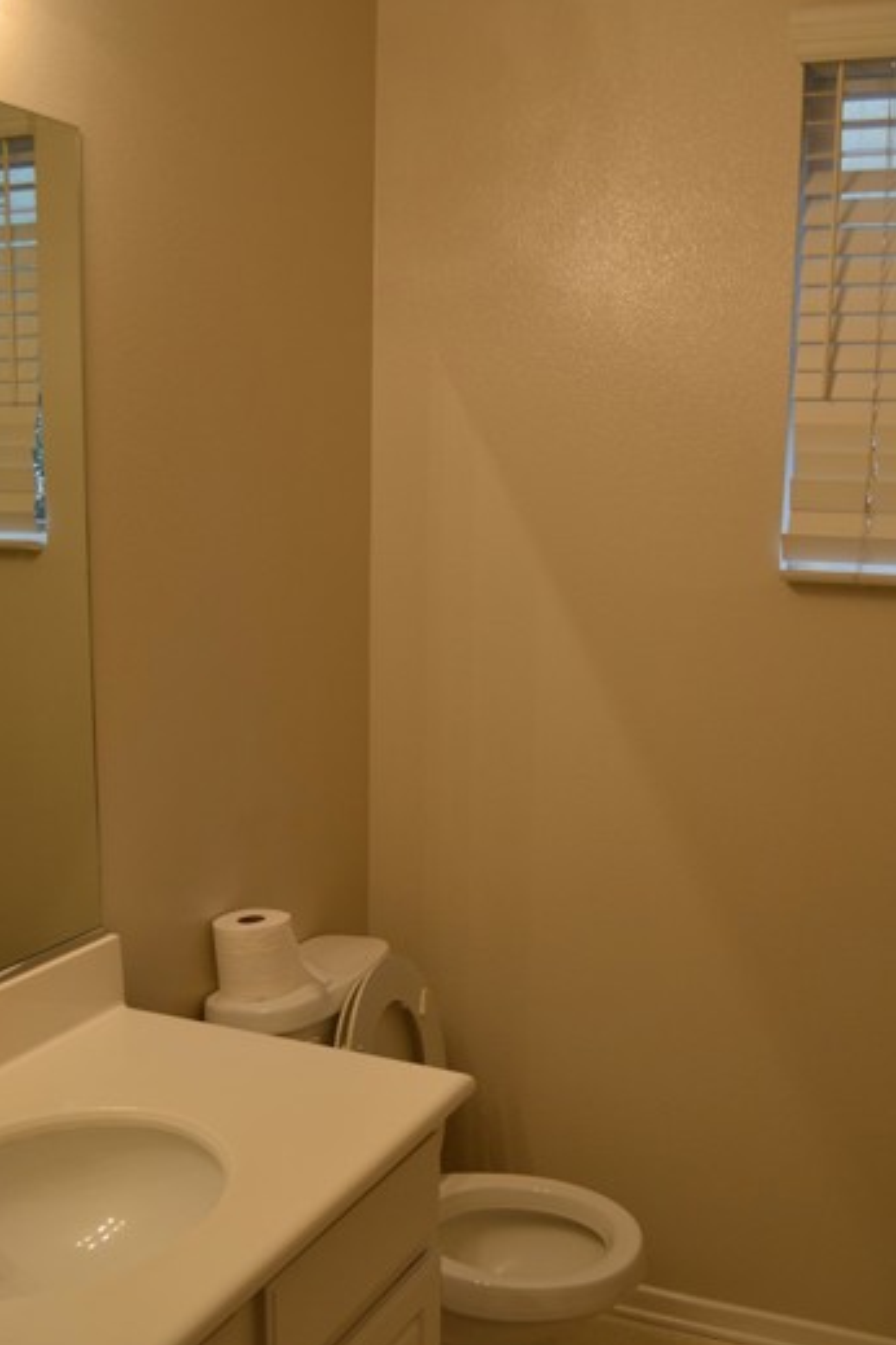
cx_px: 504
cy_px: 762
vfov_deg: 51.7
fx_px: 1381
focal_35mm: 37
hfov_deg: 35.9
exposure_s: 1/100
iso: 400
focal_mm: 20
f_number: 5
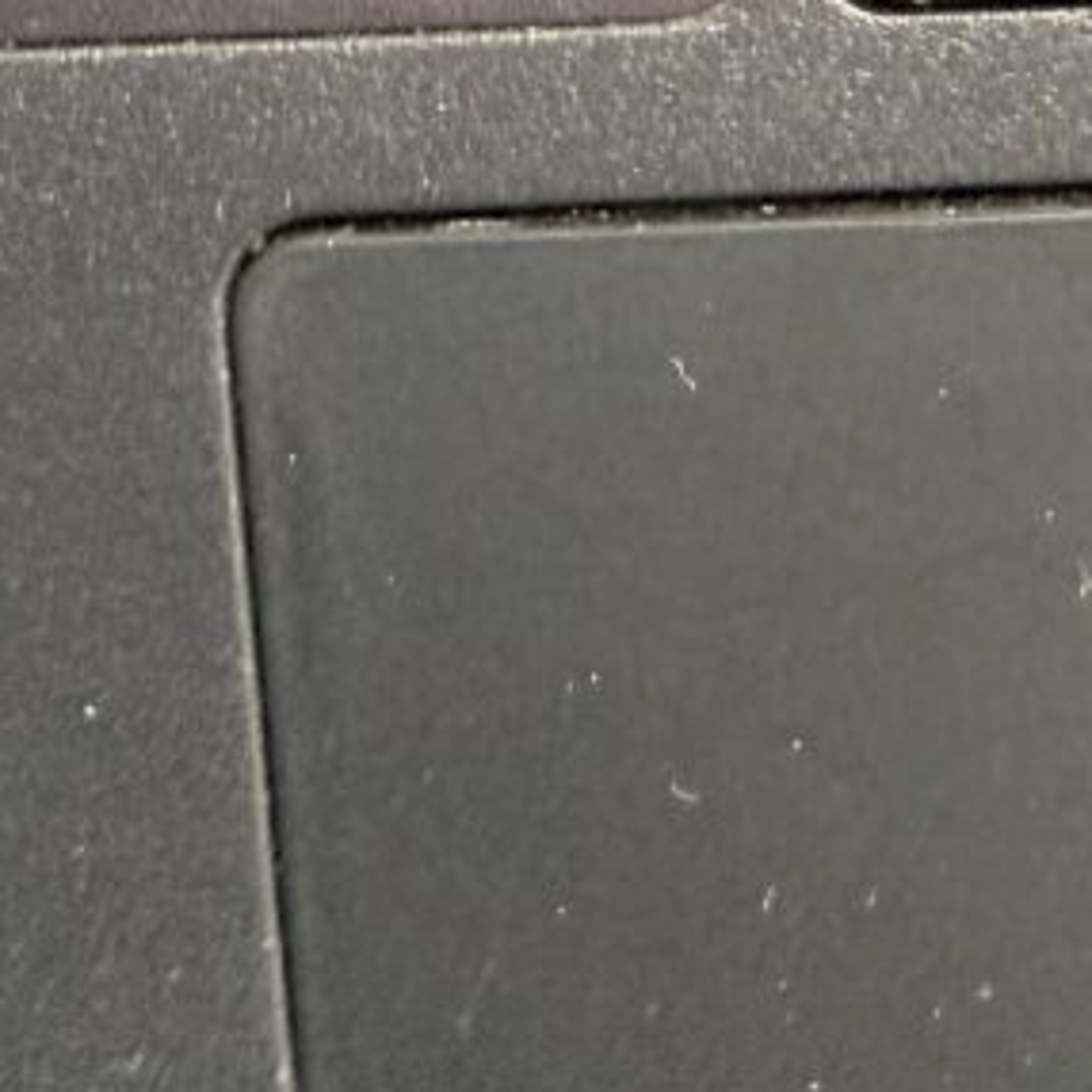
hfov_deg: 19.1
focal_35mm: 80
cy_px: -443
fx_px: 2855
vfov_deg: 19.4
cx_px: 1627
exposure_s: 1/60
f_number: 2.2
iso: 500
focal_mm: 2.22
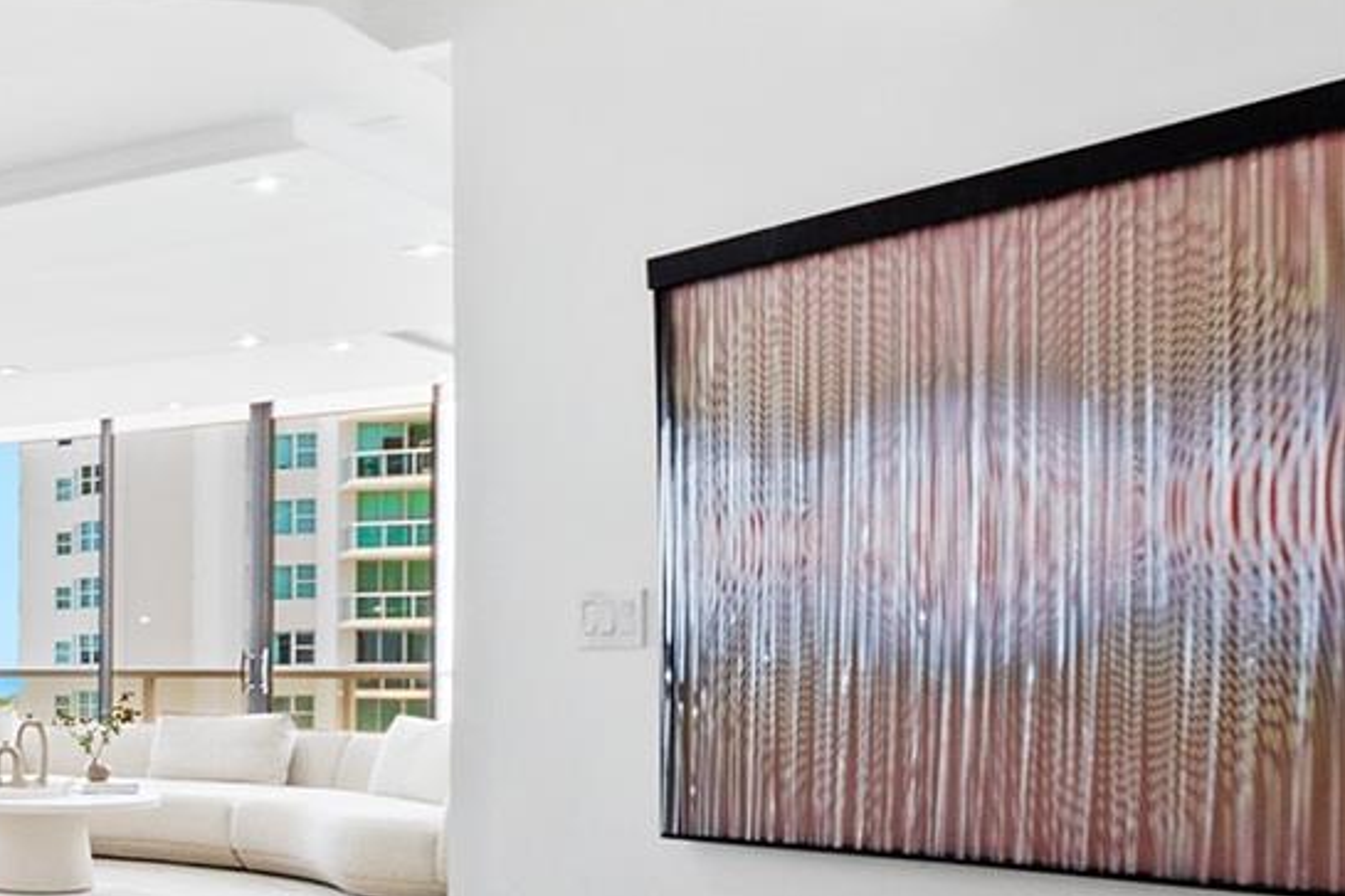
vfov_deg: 29.5
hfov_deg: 29.4
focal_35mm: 44
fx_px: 1643
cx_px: -619
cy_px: 770
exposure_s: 1/15
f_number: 8
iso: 320
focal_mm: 10
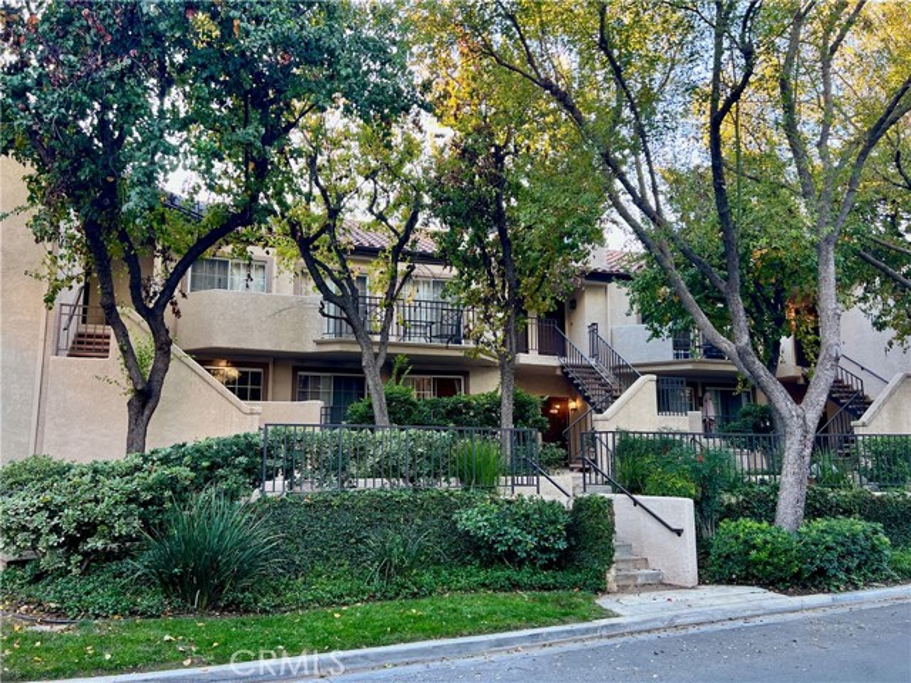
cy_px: 342
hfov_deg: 67.3
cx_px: 456
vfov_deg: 53.1
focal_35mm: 26
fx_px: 684
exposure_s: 1/121
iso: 100
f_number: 1.5
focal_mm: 5.7
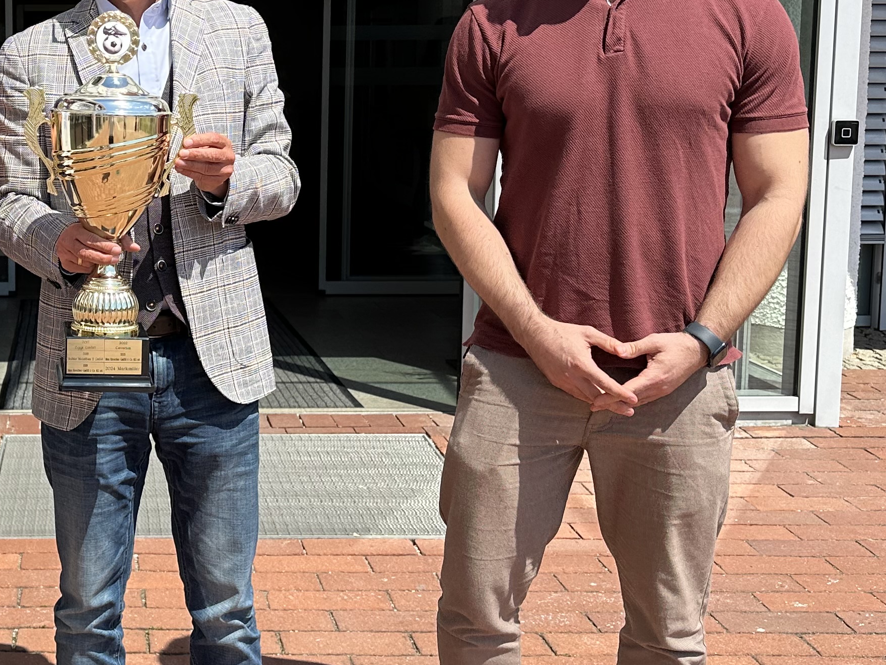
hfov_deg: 33.2
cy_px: 238
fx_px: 1408
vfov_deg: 26.5
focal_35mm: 55
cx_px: 97
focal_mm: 6.86
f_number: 1.78
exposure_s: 1/4545
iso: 80
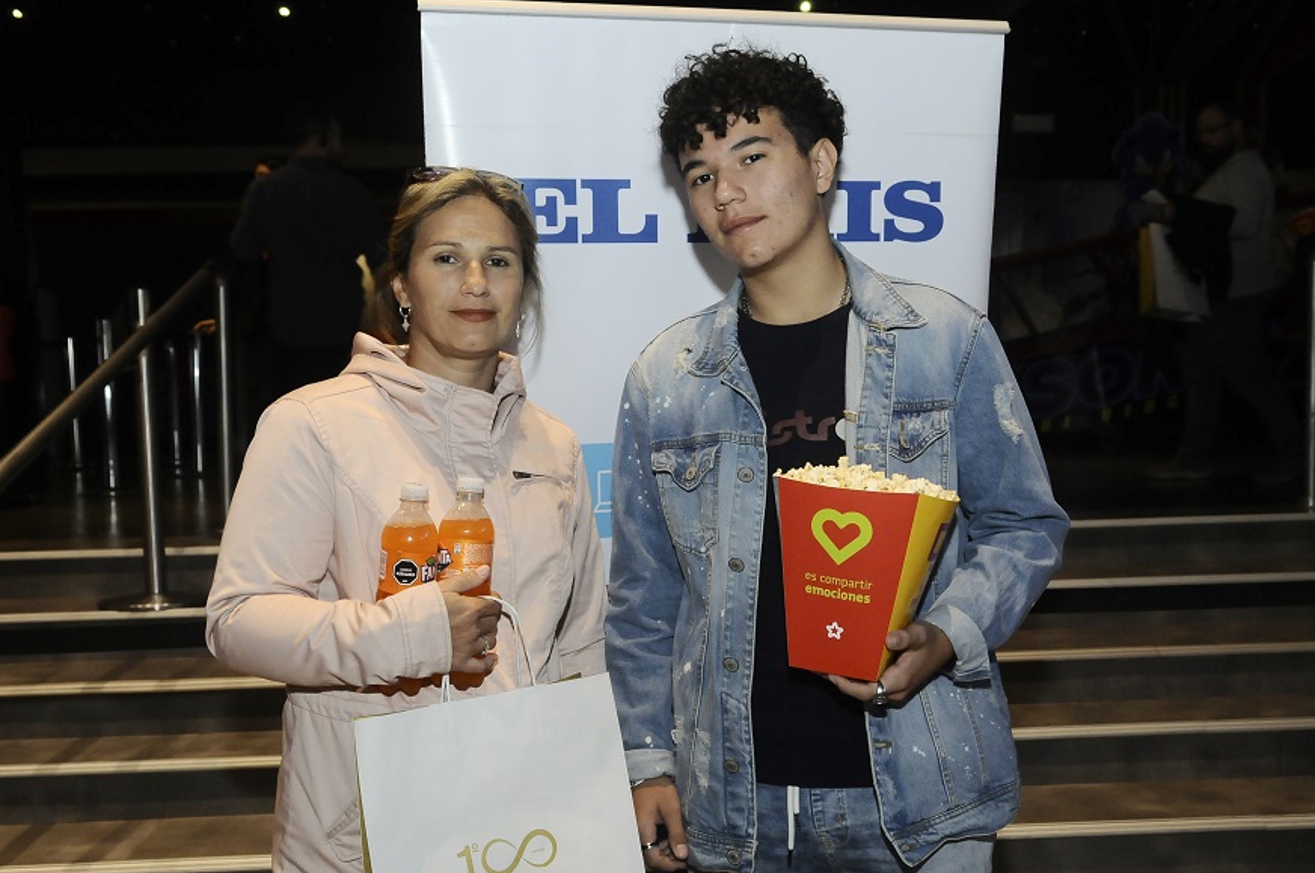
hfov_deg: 49.0
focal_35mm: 40
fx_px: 1444
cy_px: 476
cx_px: 680
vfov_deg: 33.6
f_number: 5
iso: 1250
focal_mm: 23
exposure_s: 1/40
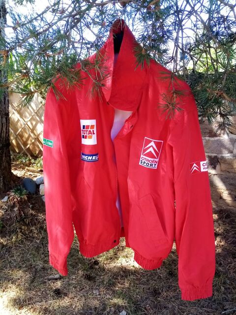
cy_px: 158
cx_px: 118
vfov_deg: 67.3
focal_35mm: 26
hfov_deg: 53.1
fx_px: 236
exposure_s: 1/128
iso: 107
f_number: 1.8
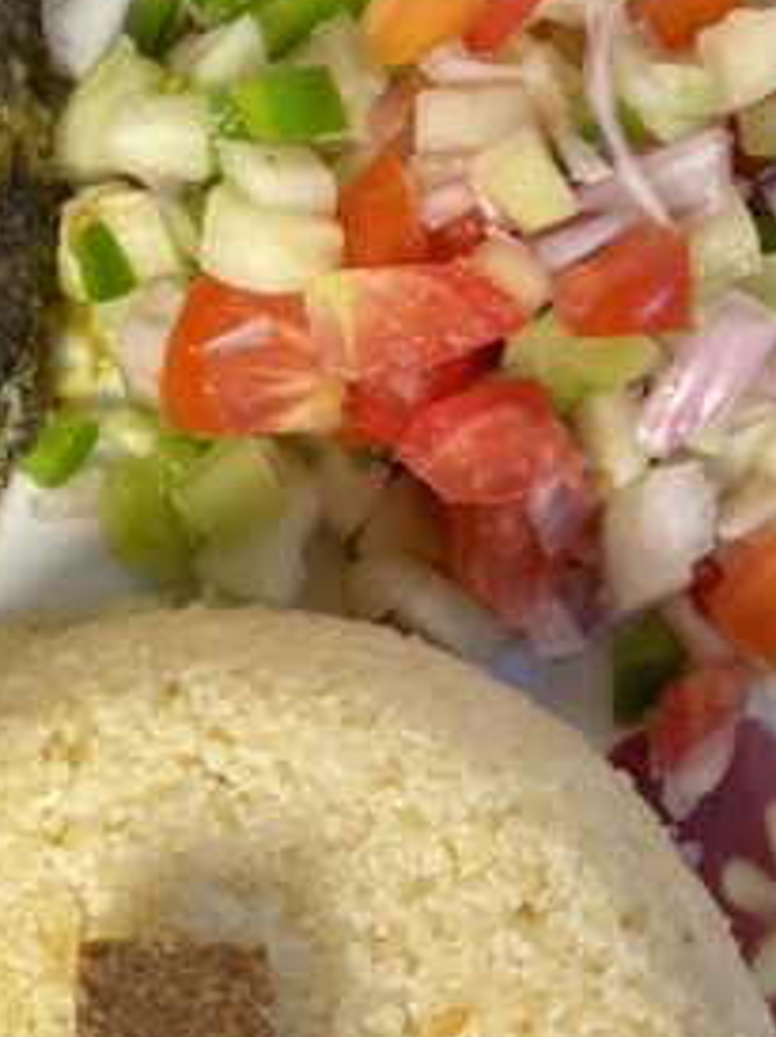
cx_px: 23
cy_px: 609
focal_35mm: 76
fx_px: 2275
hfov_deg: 18.9
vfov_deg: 25.6
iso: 100
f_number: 1.6
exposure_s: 1/121
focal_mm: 5.1
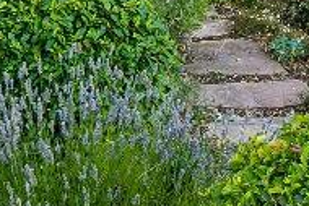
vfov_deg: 9.7
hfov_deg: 15.4
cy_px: -277
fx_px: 1082
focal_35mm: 126
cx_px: -104
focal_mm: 16
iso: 320
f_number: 11
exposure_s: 1/13
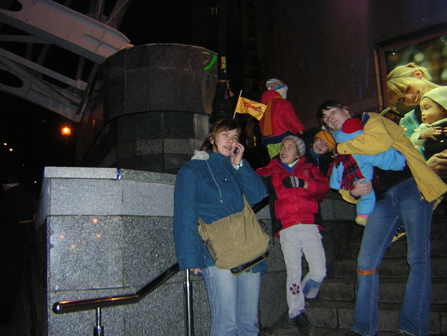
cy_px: 168
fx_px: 465
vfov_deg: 39.7
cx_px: 224
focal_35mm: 36
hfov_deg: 51.4
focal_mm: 4.7
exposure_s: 1/60.1
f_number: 2.6
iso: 400
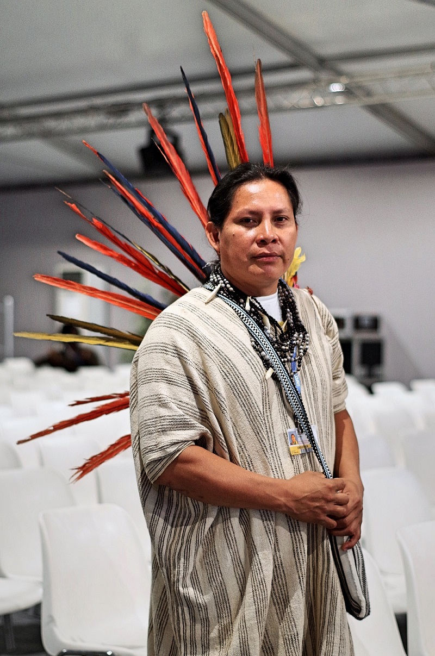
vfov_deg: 27.0
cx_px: 218
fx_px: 1365
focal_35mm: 75
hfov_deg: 18.1
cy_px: 328
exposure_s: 1/100
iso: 800
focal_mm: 50
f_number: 2.2
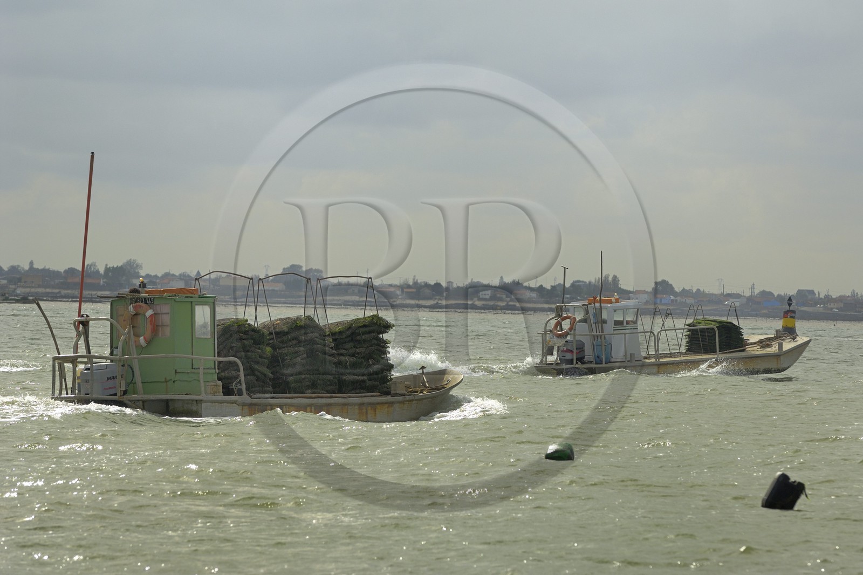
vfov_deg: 5.4
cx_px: 432
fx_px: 6111
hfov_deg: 8.1
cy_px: 288
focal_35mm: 255
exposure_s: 1/500
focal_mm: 170
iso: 100
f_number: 6.3
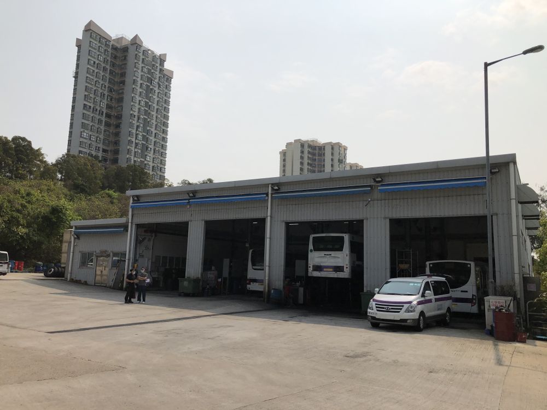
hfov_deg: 63.4
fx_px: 442
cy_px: 205
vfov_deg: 49.7
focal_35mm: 28
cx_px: 274
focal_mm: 3.99
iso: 25
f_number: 1.8
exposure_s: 1/6944
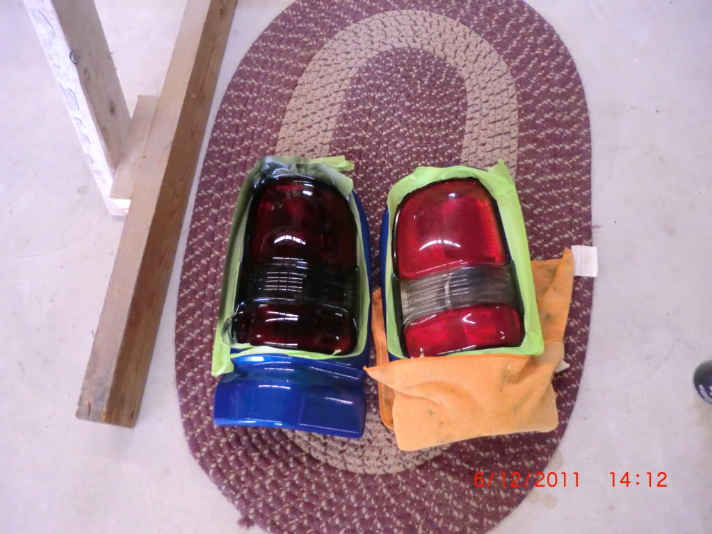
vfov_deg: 51.4
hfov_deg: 65.3
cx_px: 356
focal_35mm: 27
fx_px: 555
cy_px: 267
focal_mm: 4.9
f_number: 3.2
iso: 640
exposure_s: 1/60
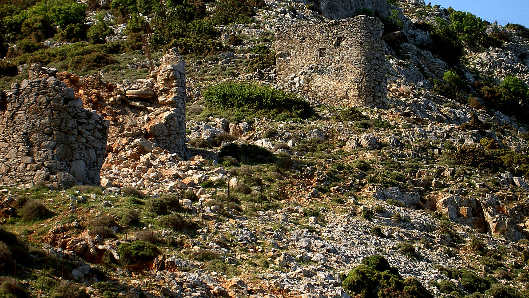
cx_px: 265
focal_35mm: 112
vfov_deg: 10.8
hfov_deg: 19.1
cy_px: 104
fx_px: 1571
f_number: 4.9
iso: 50
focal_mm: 16.8
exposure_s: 1/200
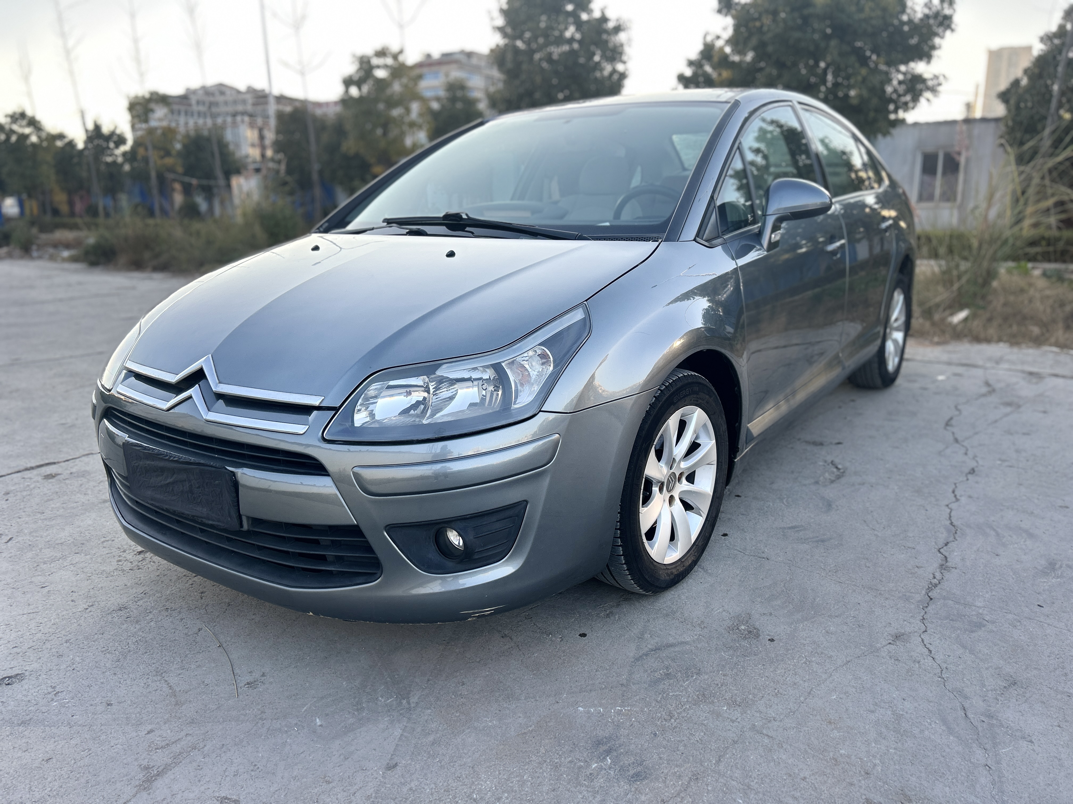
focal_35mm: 26
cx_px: 536
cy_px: 402
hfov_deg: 67.3
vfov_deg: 53.1
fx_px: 806
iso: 50
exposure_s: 1/466
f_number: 1.5
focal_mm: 5.7
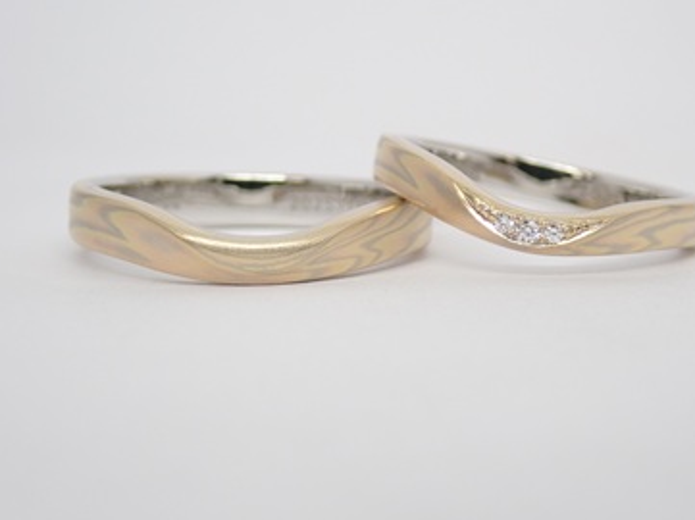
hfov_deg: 20.5
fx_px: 1926
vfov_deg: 15.4
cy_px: 213
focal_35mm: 96
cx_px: 387
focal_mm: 13.65
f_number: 4.1
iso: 200
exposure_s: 1/125
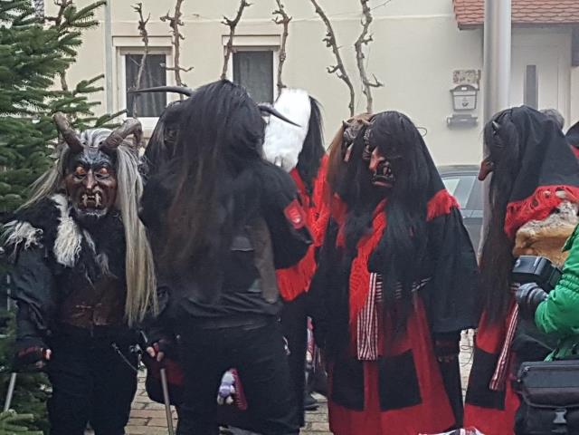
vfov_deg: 53.1
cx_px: 290
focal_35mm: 26
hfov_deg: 67.3
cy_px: 218
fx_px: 435
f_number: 1.7
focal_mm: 4.2
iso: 80
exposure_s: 1/50
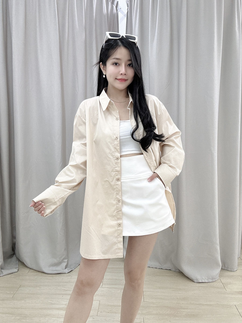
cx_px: 121
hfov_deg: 58.9
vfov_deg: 73.9
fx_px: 214
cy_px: 162
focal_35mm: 23
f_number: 1.9
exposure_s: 1/50
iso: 80
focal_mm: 2.69
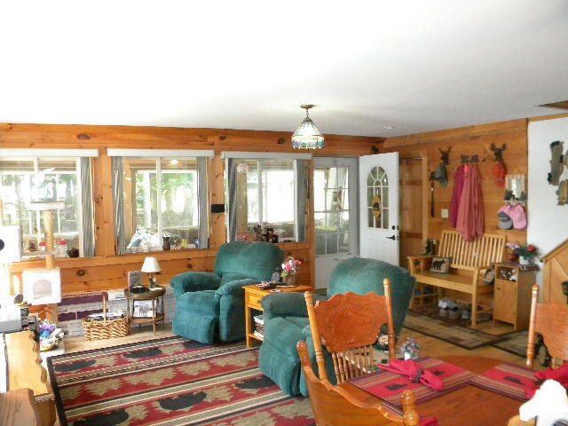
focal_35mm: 28
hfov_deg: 63.4
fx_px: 459
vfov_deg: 49.7
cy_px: 213
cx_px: 284
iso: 400
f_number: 3.5
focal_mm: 5
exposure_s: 1/26
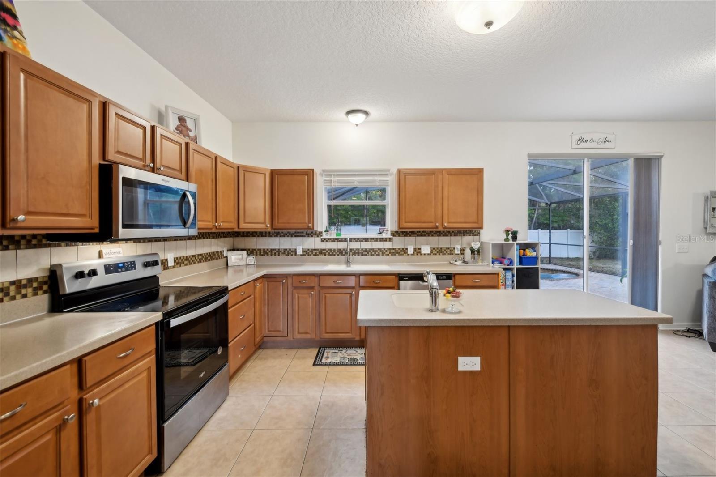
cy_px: 238
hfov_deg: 100.4
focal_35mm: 15
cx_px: 358
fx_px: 298
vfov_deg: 77.3
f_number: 8
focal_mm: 15
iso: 400
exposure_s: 1/5
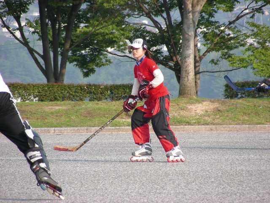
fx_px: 2964
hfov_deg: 5.2
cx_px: 135
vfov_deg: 3.9
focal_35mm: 380
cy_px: 102
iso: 50
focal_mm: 63.3
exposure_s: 1/217
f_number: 4
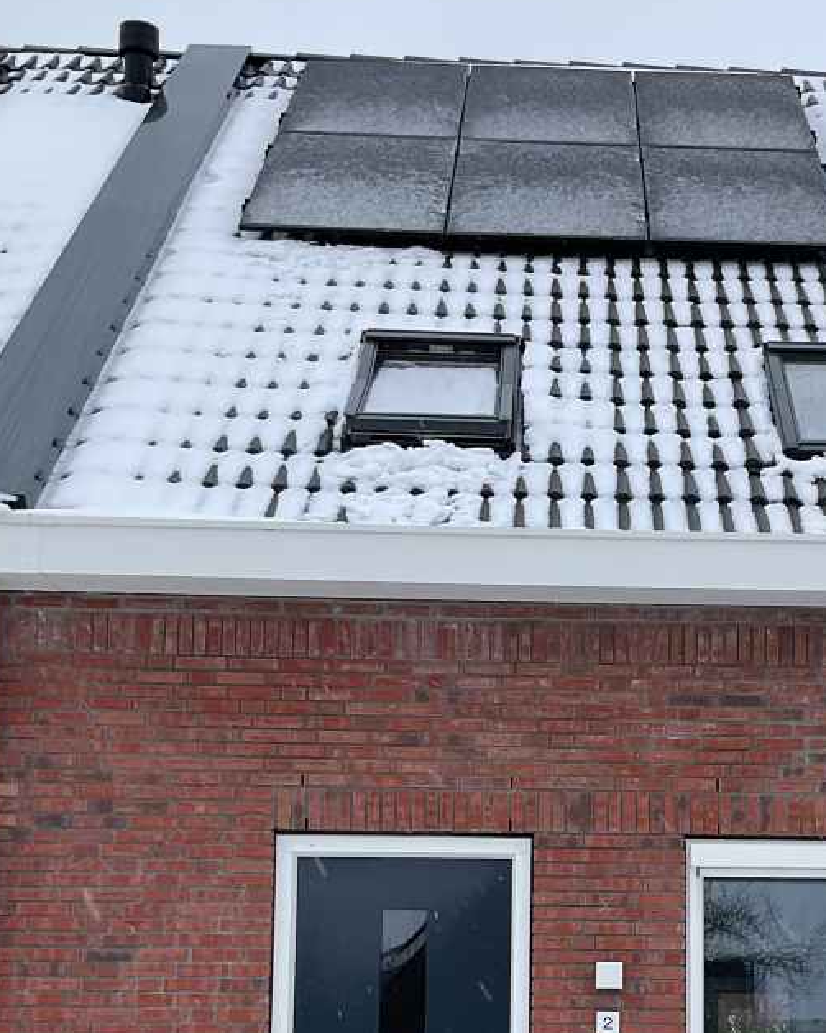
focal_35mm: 60
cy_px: 888
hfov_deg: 25.0
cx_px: 645
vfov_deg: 30.4
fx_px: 1834
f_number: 1.8
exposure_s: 1/283
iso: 16
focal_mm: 3
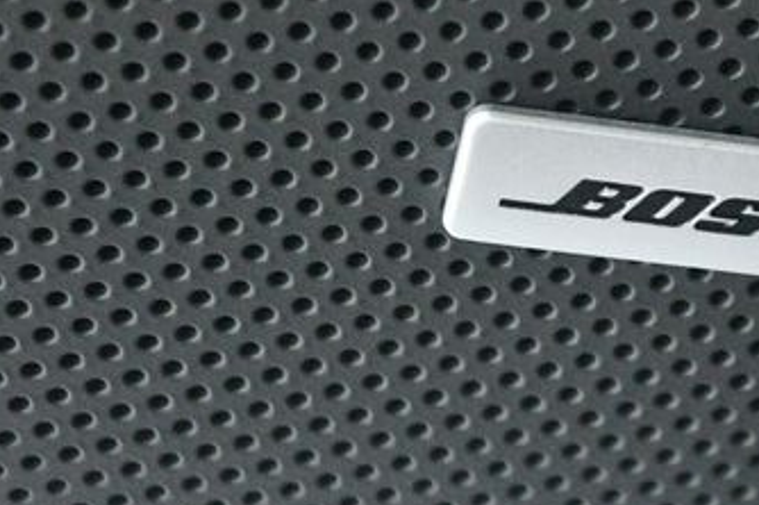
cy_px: 184
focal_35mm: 157
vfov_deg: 8.7
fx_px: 3307
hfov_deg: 13.0
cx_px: 723
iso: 12800
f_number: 5.6
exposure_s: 1/40
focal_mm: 55
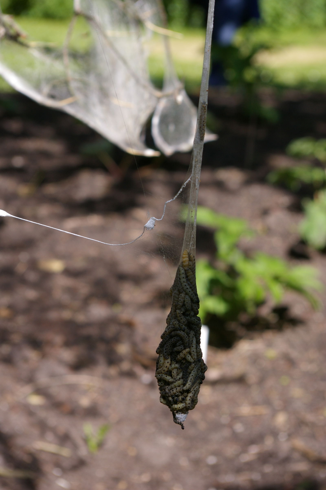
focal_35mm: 75
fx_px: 1020
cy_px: 245
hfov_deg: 18.2
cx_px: 163
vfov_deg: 27.0
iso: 200
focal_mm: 50
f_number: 9.5
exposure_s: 1/180
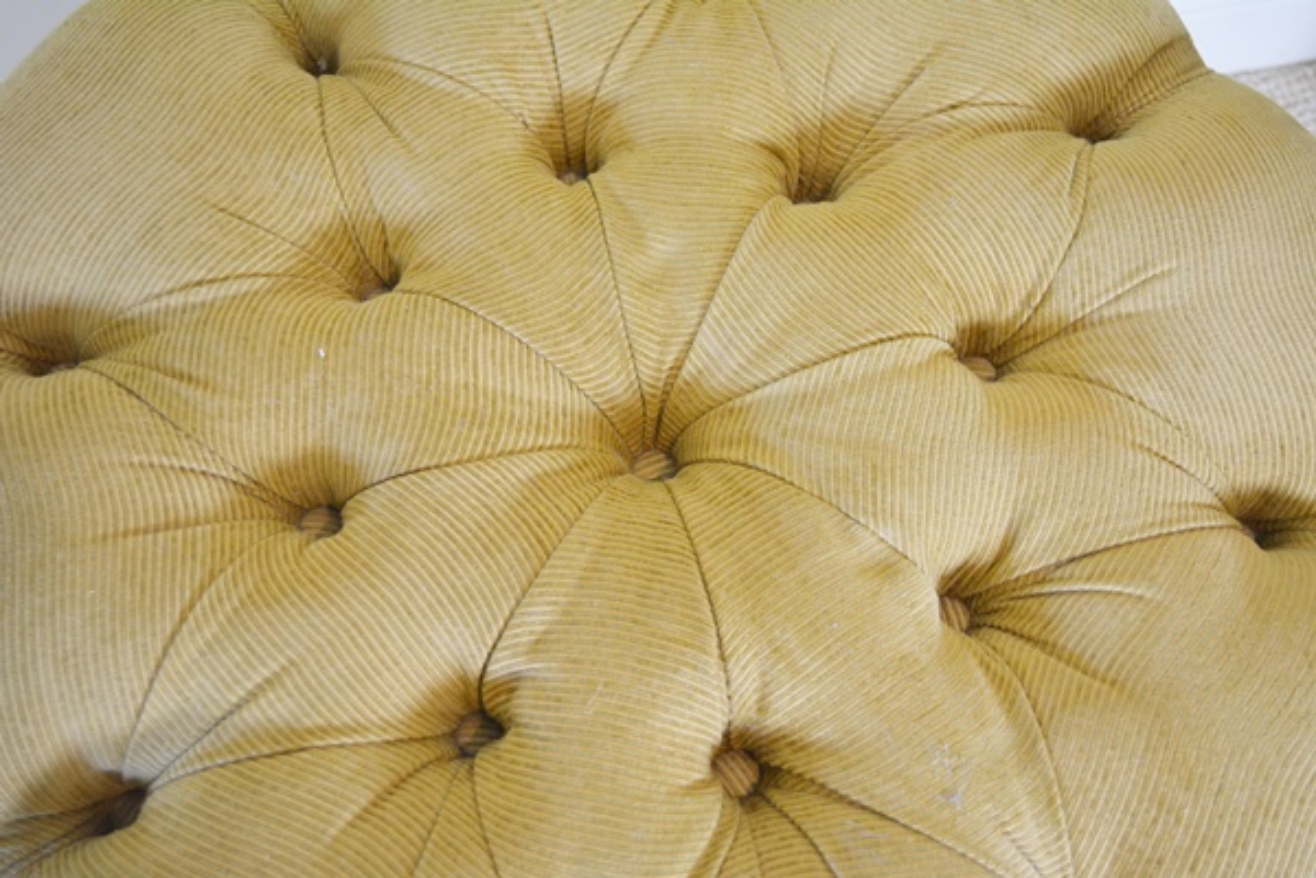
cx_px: 658
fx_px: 1590
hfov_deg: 45.0
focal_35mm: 44
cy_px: 439
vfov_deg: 30.8
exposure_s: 1/40
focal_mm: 29
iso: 800
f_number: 4.5
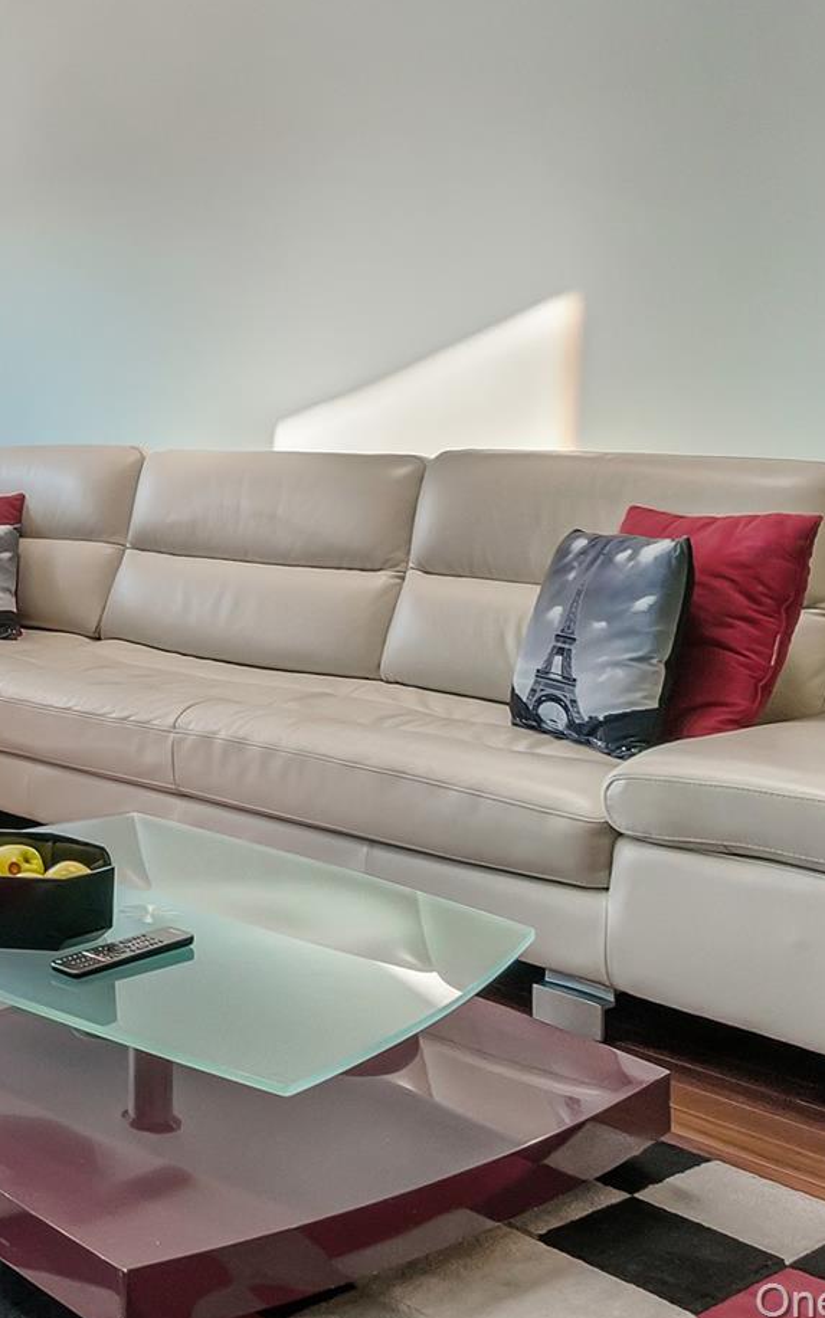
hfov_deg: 24.2
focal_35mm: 41
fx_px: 1474
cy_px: 353
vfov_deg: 46.7
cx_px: -426
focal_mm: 12
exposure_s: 1/125
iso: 800
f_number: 9
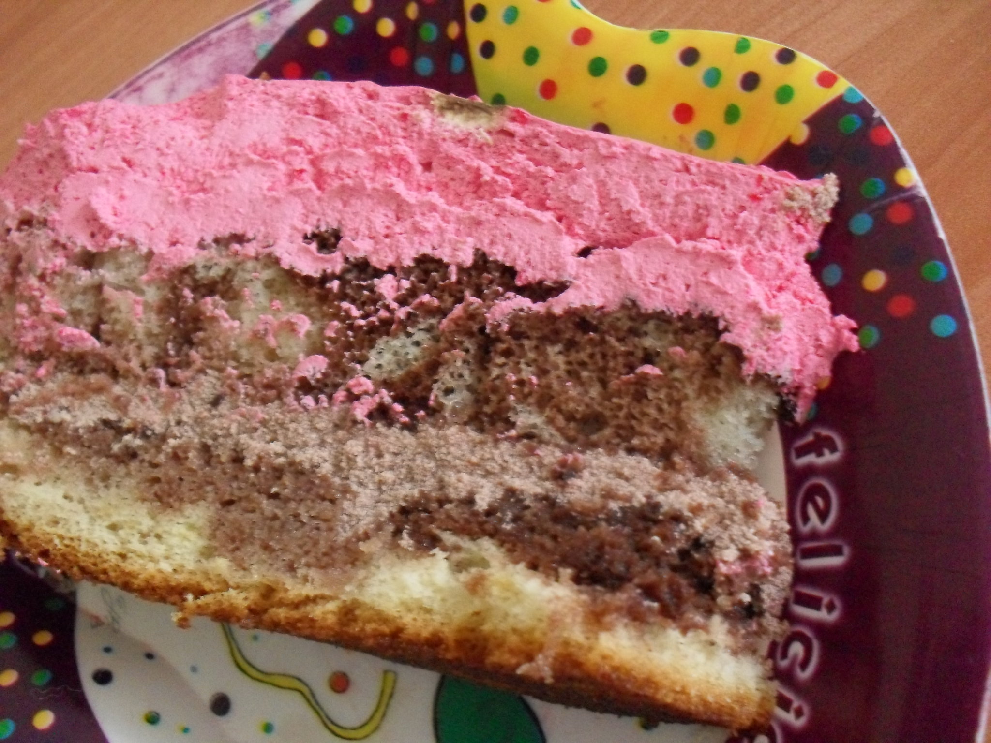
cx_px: 496
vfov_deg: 37.7
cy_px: 372
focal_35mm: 38
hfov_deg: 49.0
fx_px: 1088
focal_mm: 6.3
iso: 320
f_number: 2.8
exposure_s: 1/15
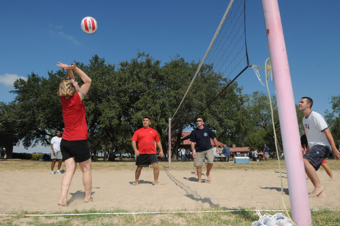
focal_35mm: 26
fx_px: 241
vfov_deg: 50.3
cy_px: 113
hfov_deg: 70.5
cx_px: 170
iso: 250
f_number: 16
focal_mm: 17
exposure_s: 1/250
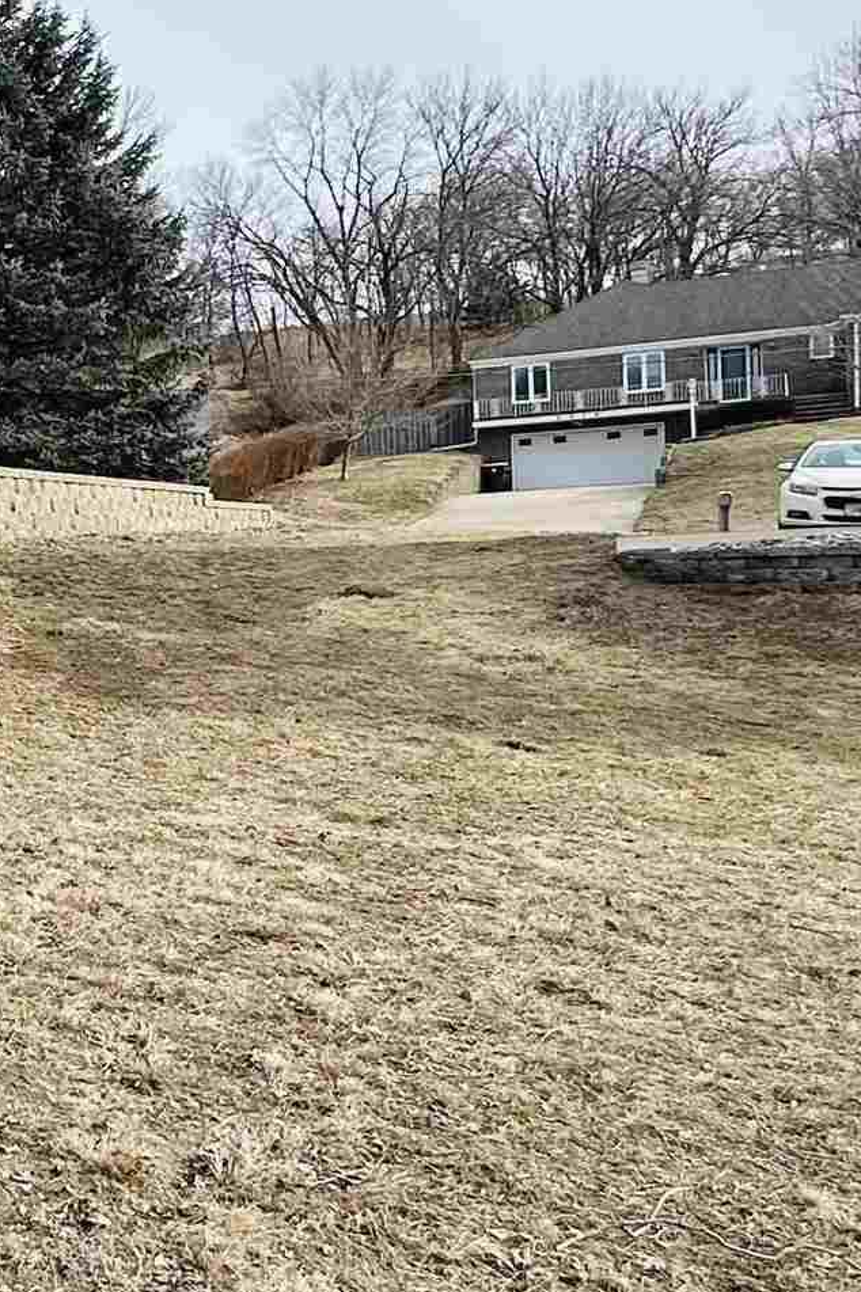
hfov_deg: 22.8
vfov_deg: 41.9
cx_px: -464
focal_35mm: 47
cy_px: 650
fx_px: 1687
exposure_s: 1/888
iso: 40
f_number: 2.2
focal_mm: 2.22
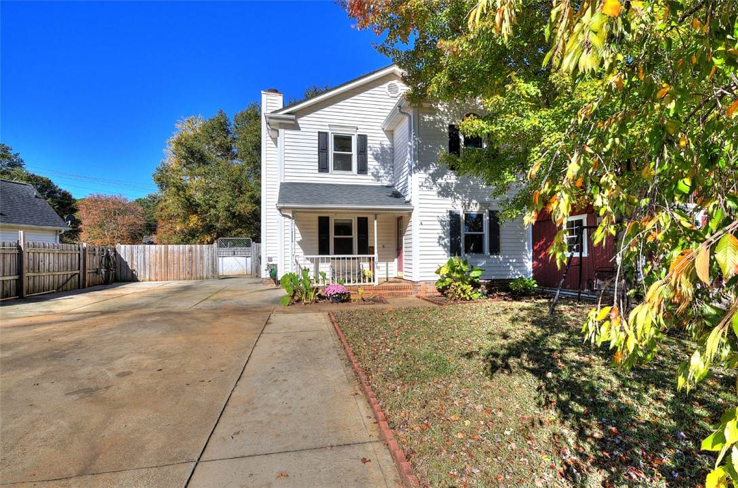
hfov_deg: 93.4
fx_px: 348
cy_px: 244
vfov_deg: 70.2
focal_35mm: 17
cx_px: 369
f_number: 11
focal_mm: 17
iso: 400
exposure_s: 1/500
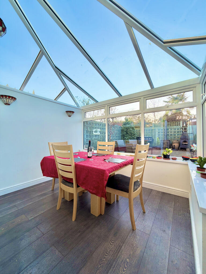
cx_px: 103
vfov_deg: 102.1
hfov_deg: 85.7
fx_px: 111
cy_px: 137
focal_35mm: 14
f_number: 2.2
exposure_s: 1/210
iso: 40
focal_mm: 2.22
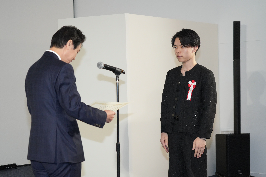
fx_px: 510
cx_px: 133
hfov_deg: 29.2
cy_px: 88
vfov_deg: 19.7
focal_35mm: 69
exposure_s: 1/250
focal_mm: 69
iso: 3200
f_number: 5.6
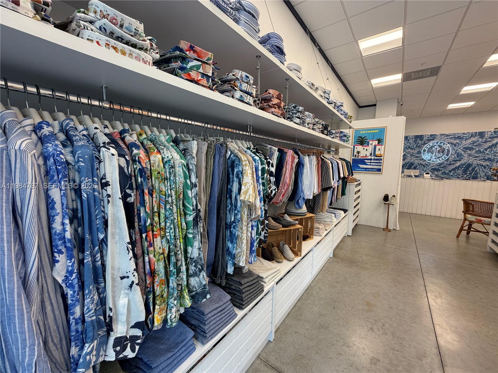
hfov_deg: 102.1
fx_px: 201
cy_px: 186
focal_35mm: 14
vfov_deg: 85.7
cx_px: 249
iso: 160
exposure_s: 1/115
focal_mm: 2.22
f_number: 2.2
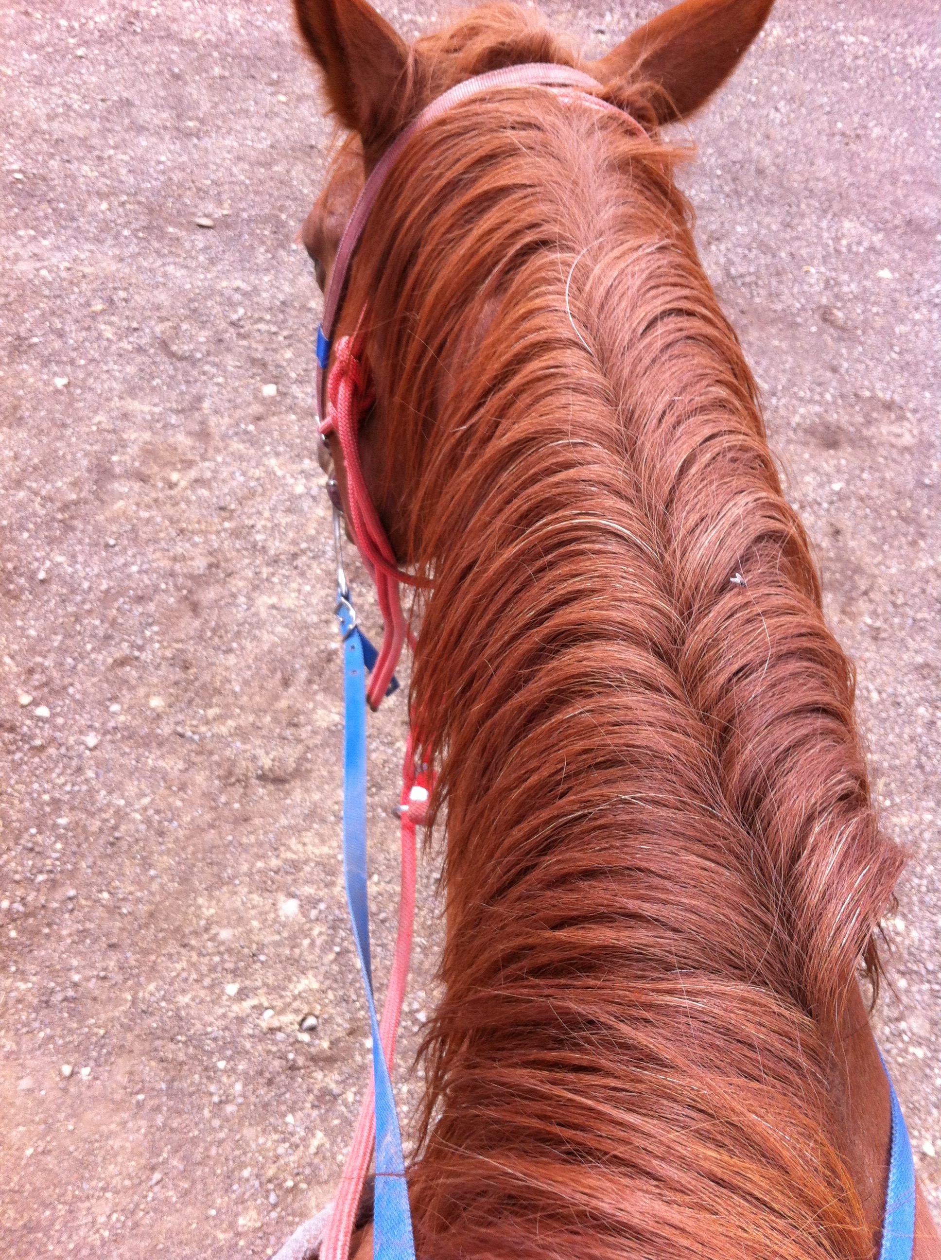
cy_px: 630
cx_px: 470
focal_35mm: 35
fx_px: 1272
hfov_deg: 40.6
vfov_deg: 52.7
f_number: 2.8
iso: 80
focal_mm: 3.85
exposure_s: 1/450
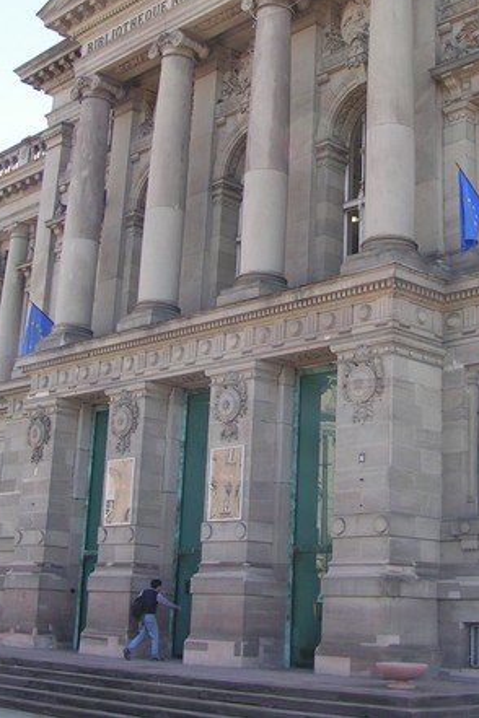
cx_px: 297
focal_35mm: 55
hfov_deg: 24.6
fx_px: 1098
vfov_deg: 35.8
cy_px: 221
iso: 50
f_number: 4.5
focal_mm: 5.8
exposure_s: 1/100
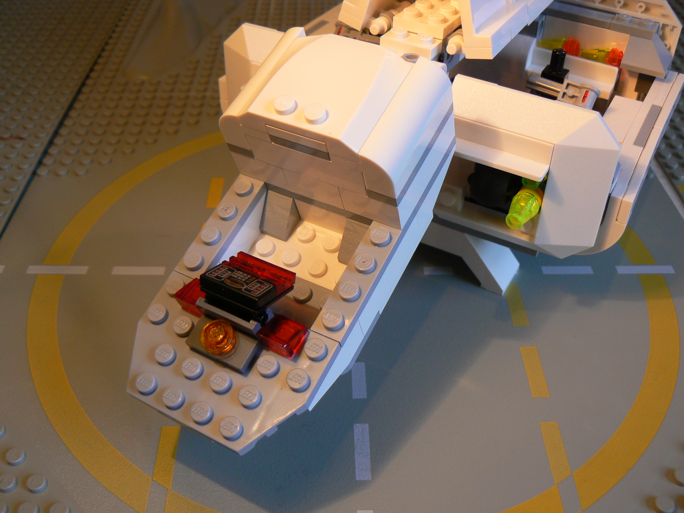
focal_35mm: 36
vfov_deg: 39.7
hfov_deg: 51.4
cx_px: 342
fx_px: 711
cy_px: 256
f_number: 3.2
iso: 100
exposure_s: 1/100
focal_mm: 6
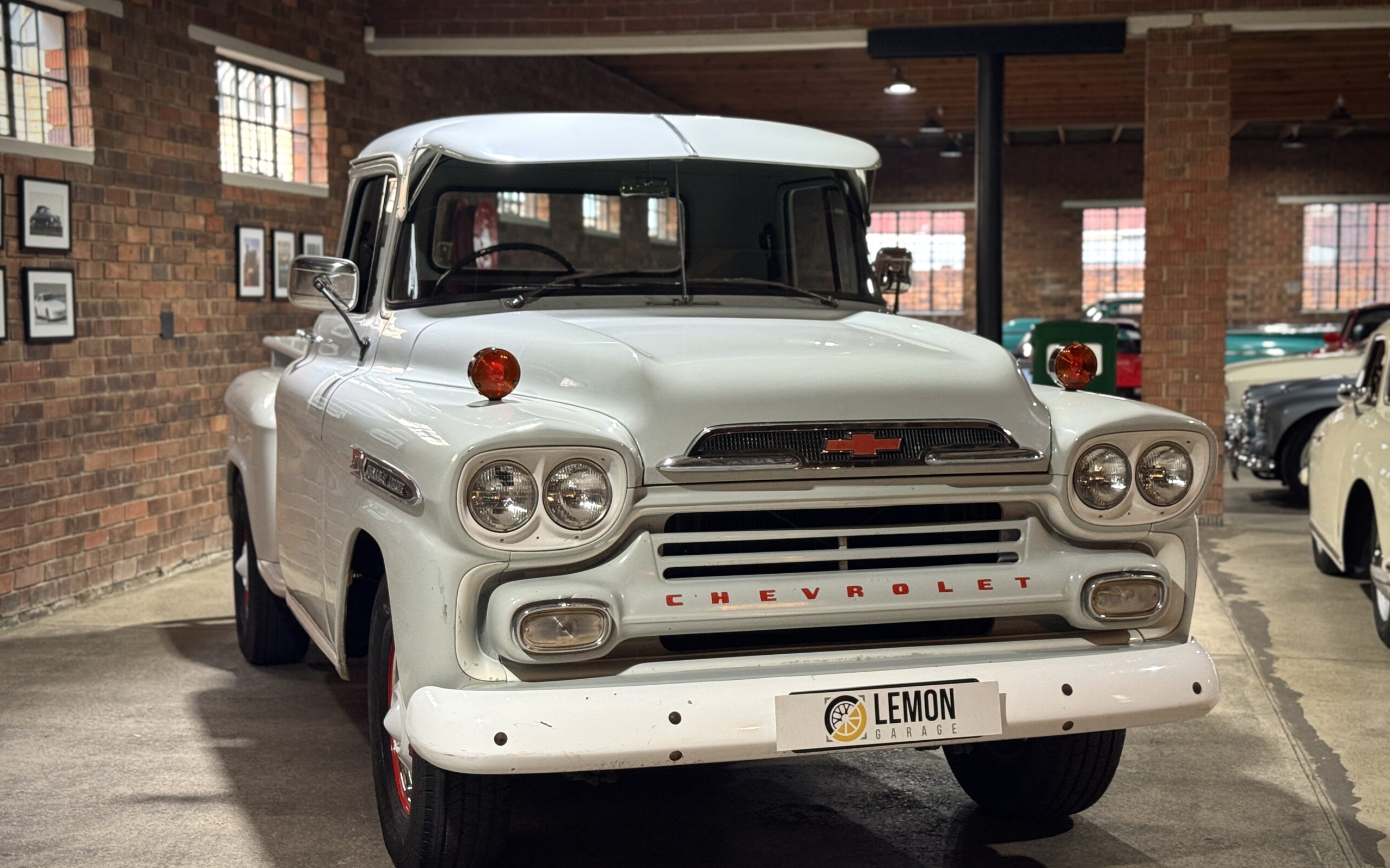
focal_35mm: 51
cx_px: 694
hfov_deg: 39.6
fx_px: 1932
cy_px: 431
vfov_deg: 25.3
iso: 250
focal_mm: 6.76
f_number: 1.78
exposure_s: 1/50
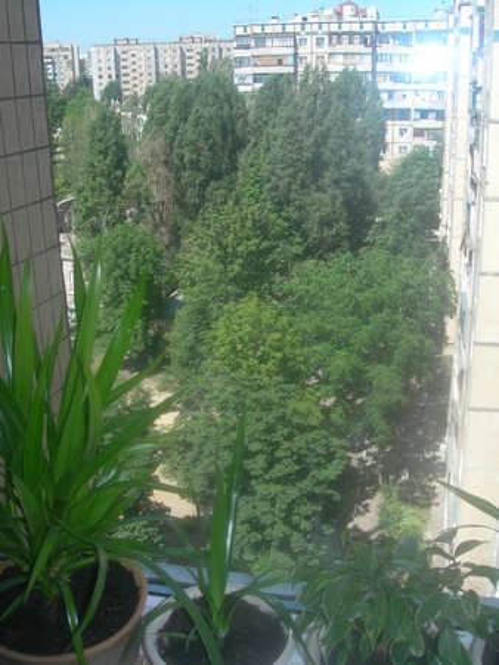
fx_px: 730
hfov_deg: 37.8
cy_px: 332
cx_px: 250
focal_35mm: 38
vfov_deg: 49.0
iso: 50
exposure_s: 1/227
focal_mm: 7.8
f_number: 4.8
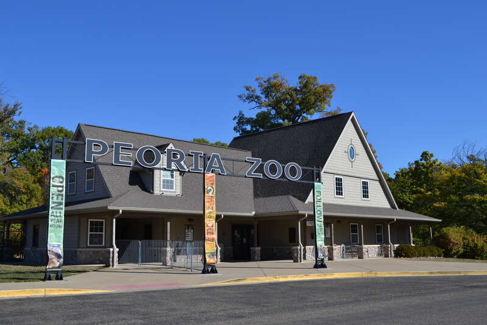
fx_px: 527
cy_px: 162
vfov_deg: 34.2
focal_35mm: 39
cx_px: 244
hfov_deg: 49.6
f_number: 8
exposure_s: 1/250
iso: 100
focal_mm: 26
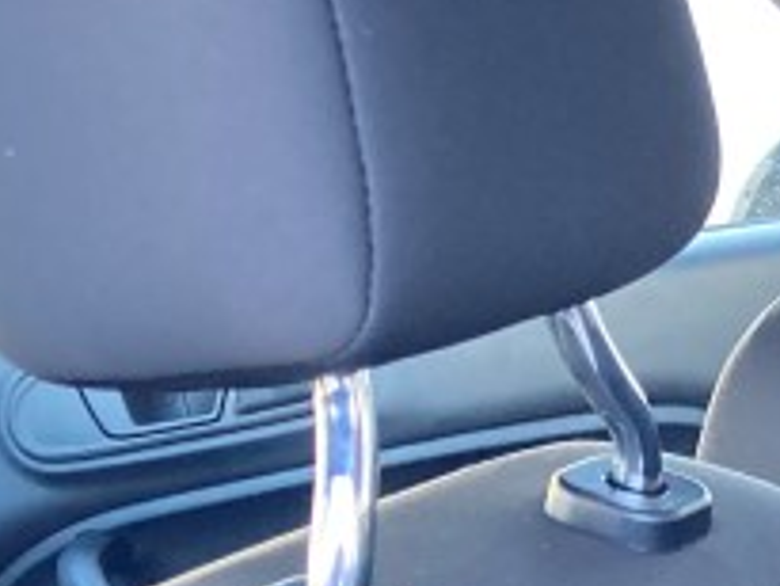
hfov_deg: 12.5
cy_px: 1008
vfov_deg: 10.1
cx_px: 1511
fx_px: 3156
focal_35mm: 140
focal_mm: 3.99
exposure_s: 1/60
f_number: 1.8
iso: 125
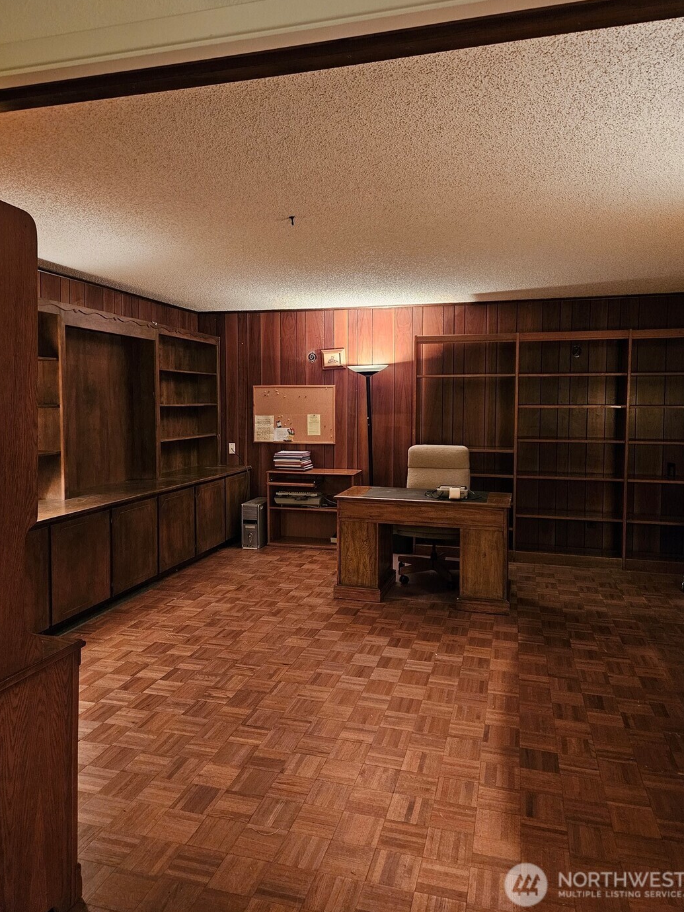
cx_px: 350
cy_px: 439
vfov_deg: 71.6
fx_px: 632
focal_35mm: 24
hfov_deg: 56.8
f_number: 1.8
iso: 640
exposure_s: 1/24
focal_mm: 5.4
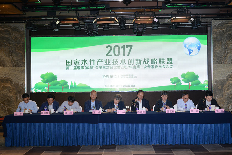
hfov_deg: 35.6
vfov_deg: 24.2
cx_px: 116
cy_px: 78
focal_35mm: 56
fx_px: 361
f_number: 7.1
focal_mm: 56
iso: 640
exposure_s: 1/60
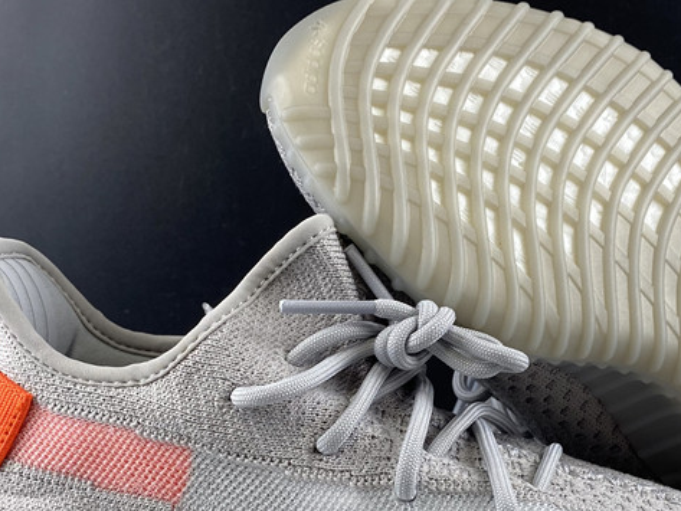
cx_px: 428
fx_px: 1082
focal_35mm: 55
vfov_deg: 26.1
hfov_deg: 34.7
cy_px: 413
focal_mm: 4.25
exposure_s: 1/100
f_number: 1.8
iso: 50
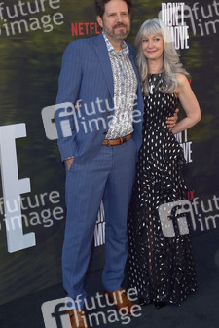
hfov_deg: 23.8
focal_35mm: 57
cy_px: 165
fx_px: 520
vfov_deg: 35.0
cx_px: 120
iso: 800
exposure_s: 1/200
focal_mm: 48
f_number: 6.3
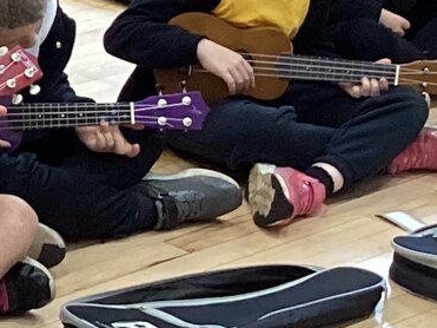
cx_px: -497
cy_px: -21
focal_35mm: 171
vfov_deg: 8.6
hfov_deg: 10.4
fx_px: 2158
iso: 200
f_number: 2.4
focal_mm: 3.3
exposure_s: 1/50
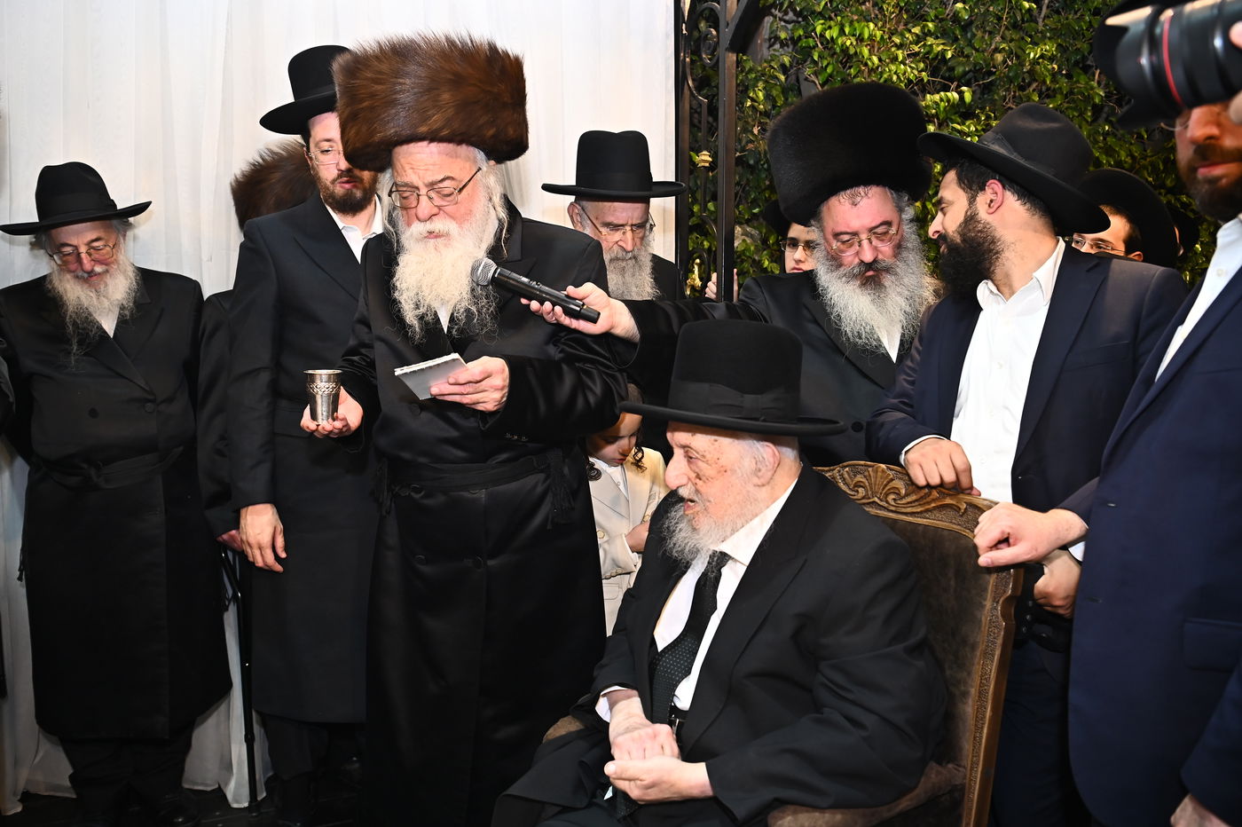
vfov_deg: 43.6
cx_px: 621
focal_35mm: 30
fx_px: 1034
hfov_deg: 62.0
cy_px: 414
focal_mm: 30
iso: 1600
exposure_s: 1/200
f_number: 4.5
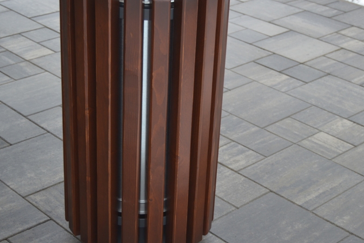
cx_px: 180
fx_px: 738
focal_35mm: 73
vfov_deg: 18.7
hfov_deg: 27.7
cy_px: 122
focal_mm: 32
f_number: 4.5
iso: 110
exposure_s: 1/125
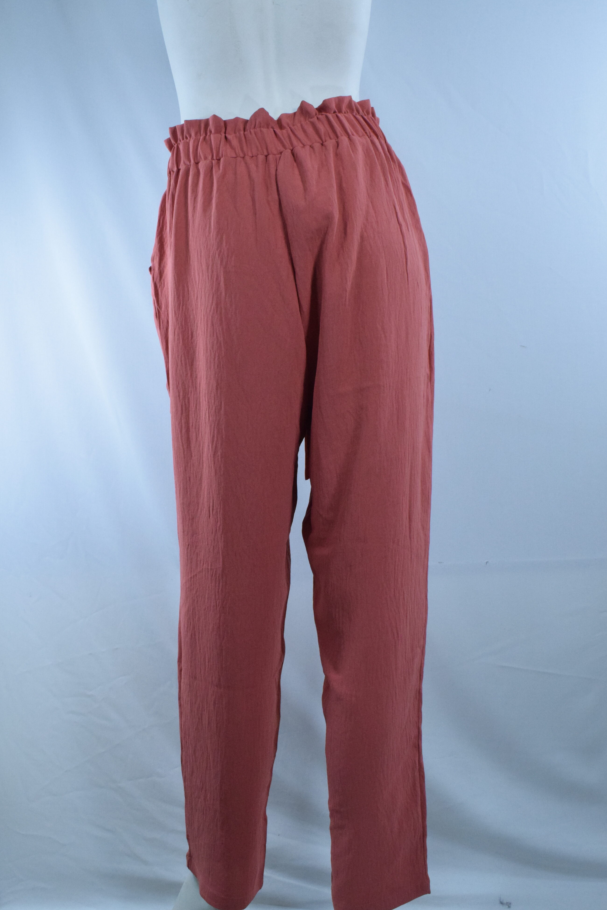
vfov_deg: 48.5
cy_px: 455
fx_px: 1012
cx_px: 297
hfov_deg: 33.4
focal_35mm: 40
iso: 3200
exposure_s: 1/250
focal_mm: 26
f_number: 11
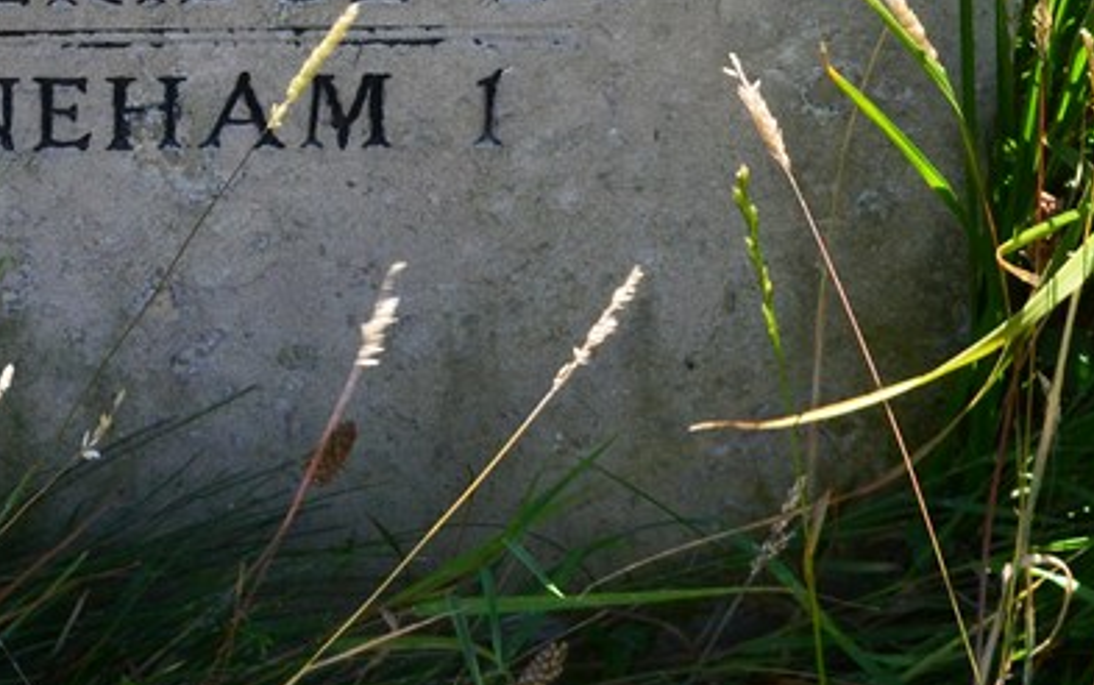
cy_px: -209
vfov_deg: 5.1
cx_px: 212
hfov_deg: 8.2
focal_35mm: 257
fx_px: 7652
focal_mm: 55
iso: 400
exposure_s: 1/250
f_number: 10
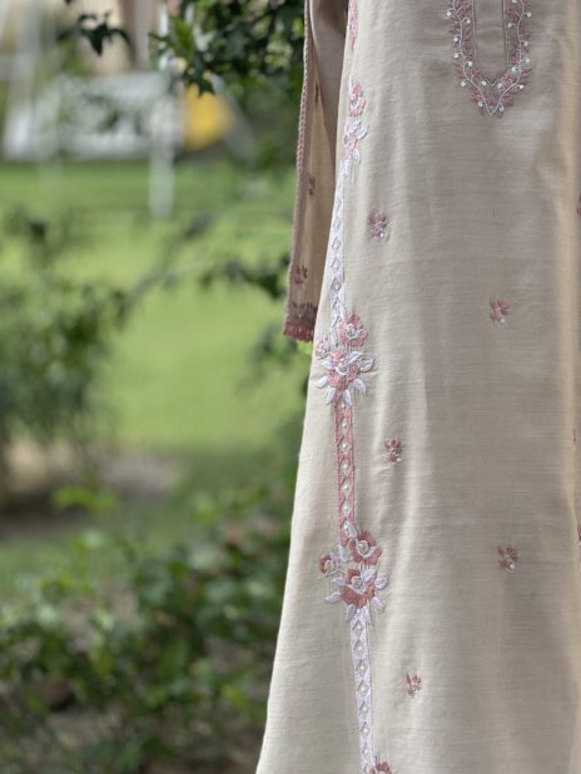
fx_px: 1925
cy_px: 428
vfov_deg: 22.8
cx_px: 462
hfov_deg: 17.0
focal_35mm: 86
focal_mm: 6
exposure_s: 1/287
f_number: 2
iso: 20
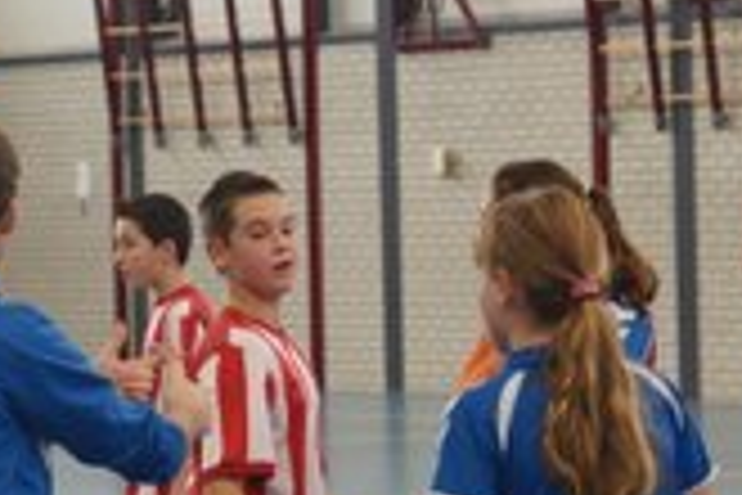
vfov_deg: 6.3
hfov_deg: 9.4
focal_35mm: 218
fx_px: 4493
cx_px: 441
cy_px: 414
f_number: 3.2
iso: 1000
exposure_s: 1/250
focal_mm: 50
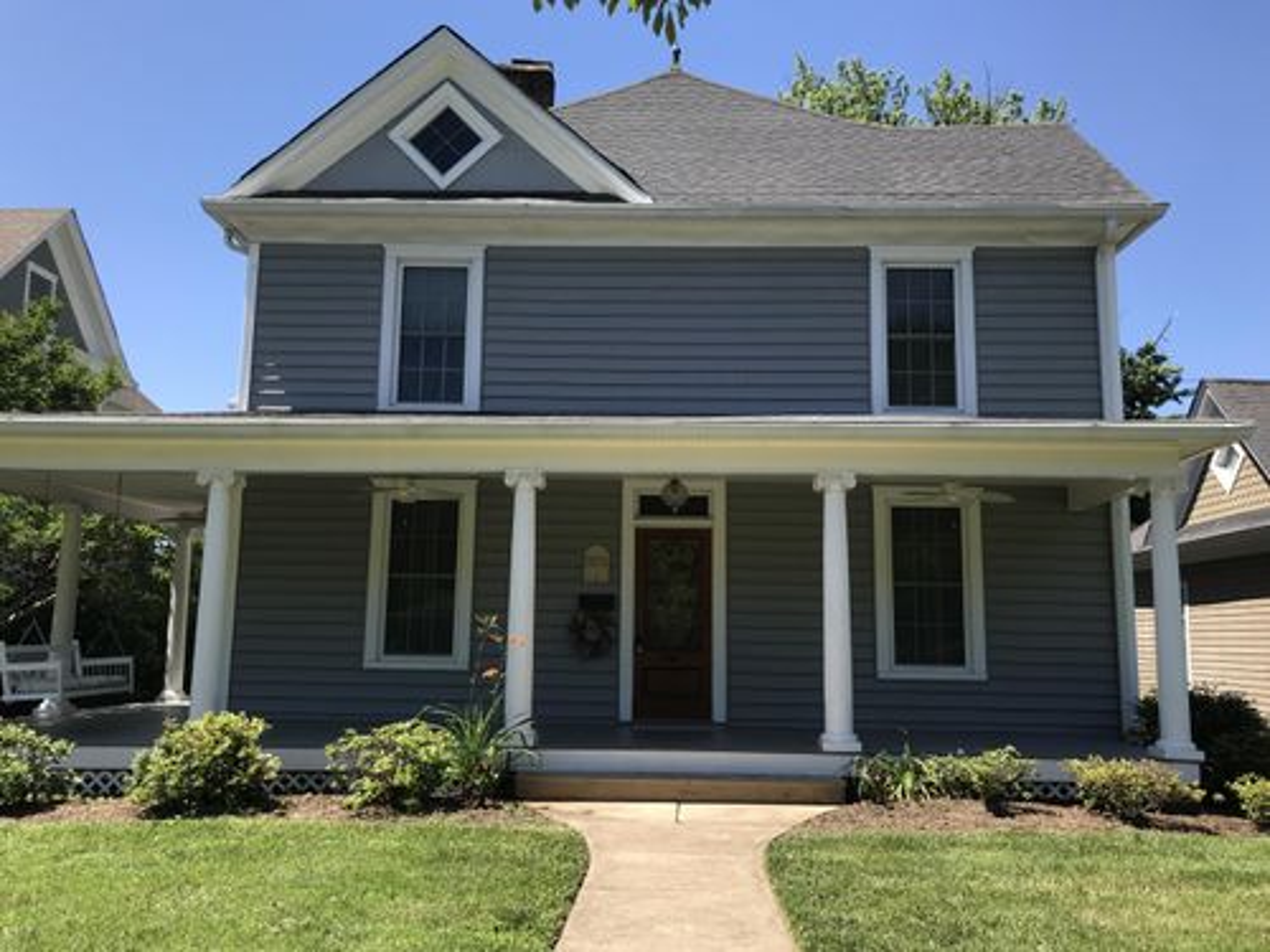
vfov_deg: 49.7
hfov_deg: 63.4
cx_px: 635
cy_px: 476
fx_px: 1027
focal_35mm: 28
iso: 20
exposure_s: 1/1076
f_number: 1.8
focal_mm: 3.99
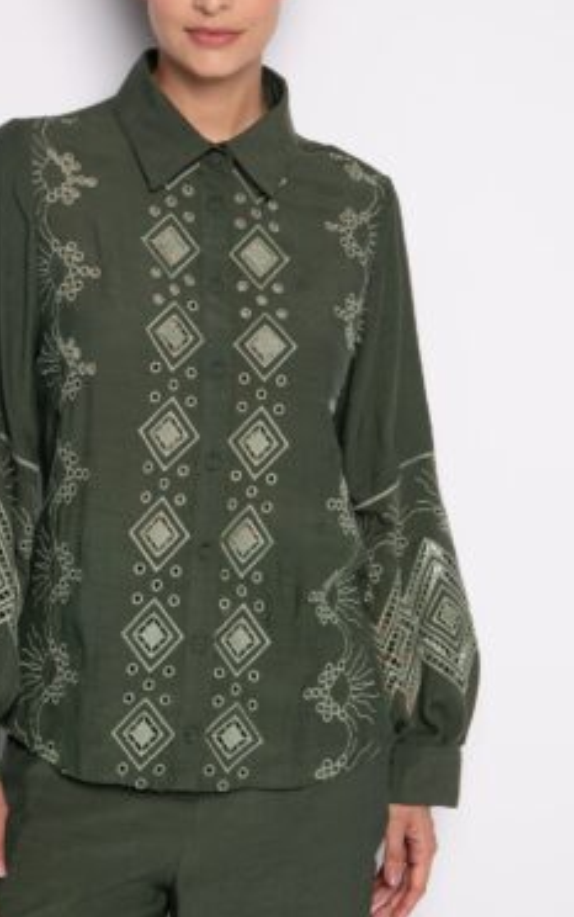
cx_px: 200
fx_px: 1849
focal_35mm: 74
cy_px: 401
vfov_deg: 27.8
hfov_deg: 17.6
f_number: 8
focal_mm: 45
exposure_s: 1/160
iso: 200
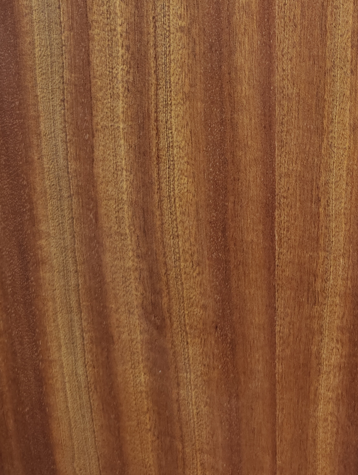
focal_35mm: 78
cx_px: 311
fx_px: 1074
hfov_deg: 18.7
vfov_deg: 23.7
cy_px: -19
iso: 800
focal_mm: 6.06
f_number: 1.7
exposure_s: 1/100
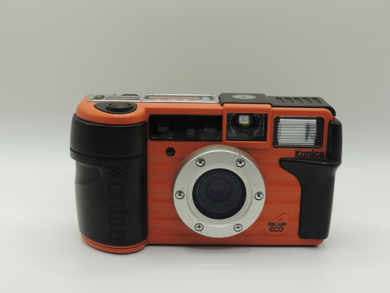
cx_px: 195
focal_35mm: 55
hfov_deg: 34.9
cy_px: 146
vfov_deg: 26.6
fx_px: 620
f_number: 6.5
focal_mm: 9.8
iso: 100
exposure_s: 1/15
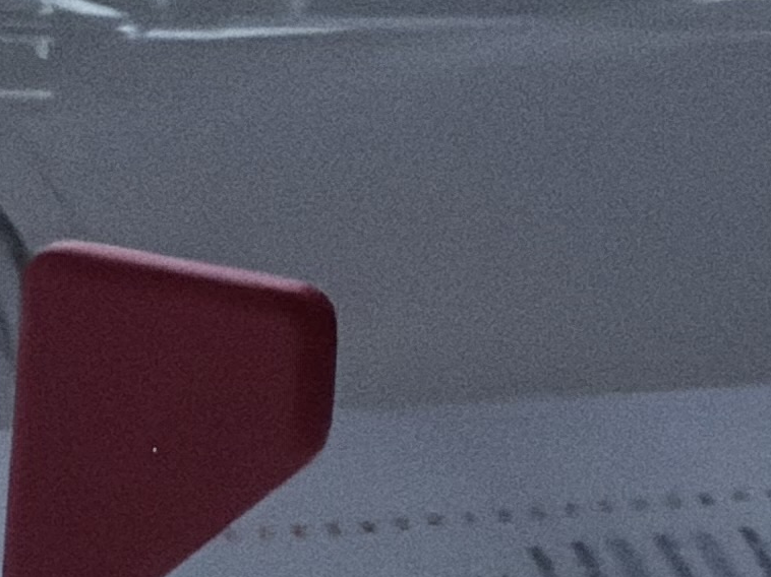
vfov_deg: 1.4
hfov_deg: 1.9
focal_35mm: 1064
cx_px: -800
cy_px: 1305
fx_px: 23691
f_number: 2.8
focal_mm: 16.89
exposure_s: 1/121
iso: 320
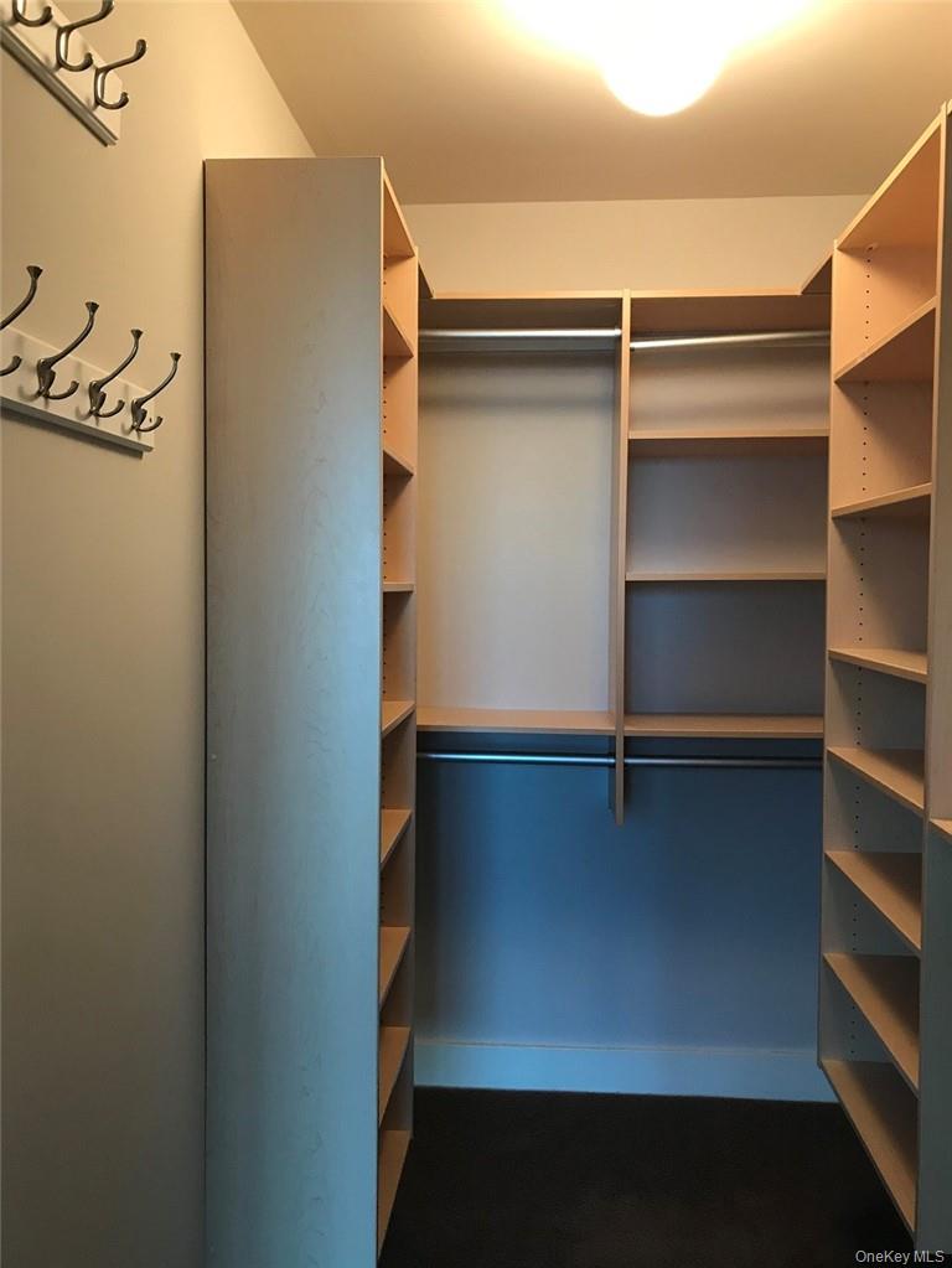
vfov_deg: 63.4
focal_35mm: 28
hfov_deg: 49.8
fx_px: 1026
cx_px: 476
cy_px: 634
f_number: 1.8
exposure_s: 1/15
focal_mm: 3.99
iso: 40
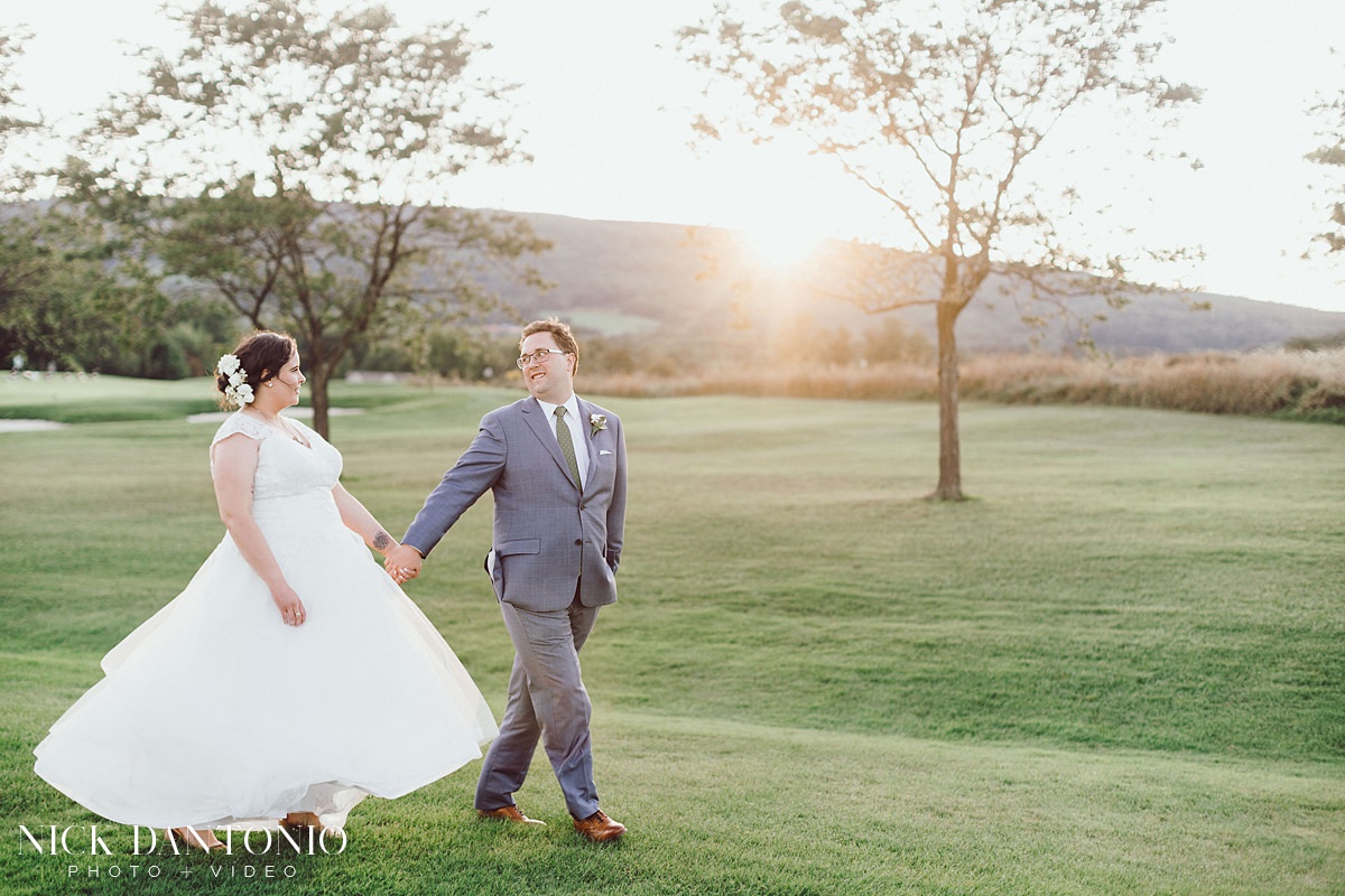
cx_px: 672
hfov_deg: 39.6
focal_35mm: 50
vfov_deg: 27.0
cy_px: 448
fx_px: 1868
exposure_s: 1/800
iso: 320
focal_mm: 50
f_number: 2
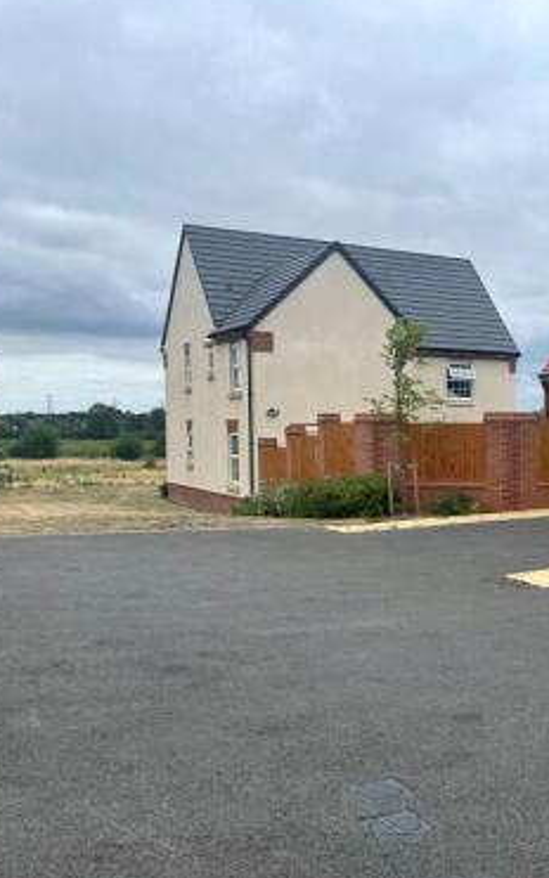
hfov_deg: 29.4
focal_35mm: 40
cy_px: 484
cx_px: 579
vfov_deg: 49.2
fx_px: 957
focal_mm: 6.86
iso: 80
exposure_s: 1/2882
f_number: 1.78
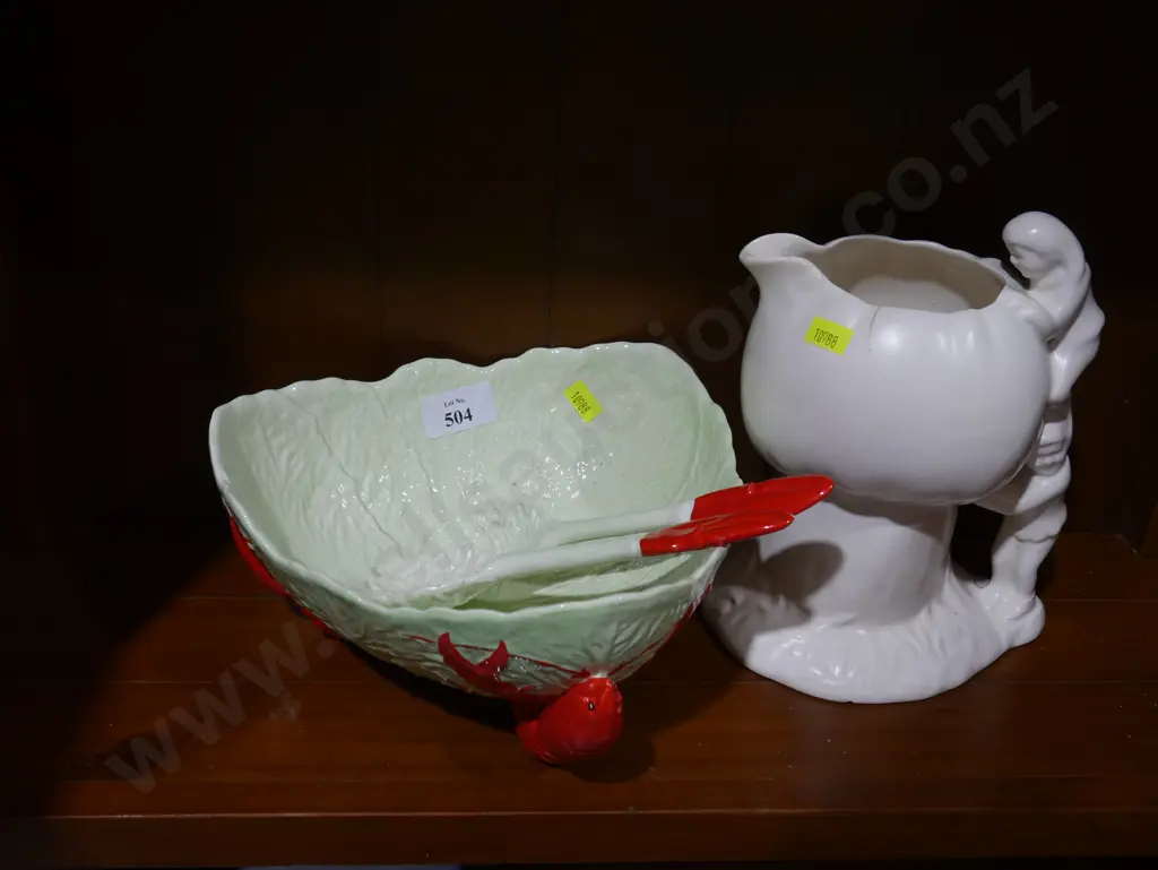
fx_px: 1272
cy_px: 435
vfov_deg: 37.8
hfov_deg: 49.0
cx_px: 579
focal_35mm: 38
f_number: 5
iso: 320
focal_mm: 19
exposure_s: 1/60
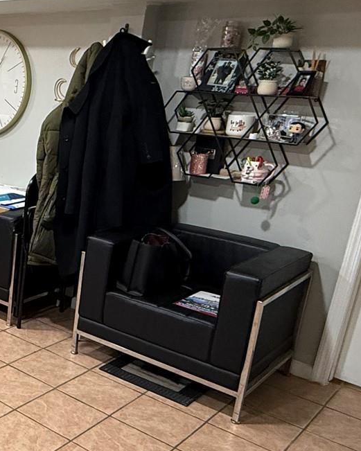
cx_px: -69
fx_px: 574
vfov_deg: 42.8
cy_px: 251
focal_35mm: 43
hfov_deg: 30.0
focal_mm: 2.22
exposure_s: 1/60
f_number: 2.2
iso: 250
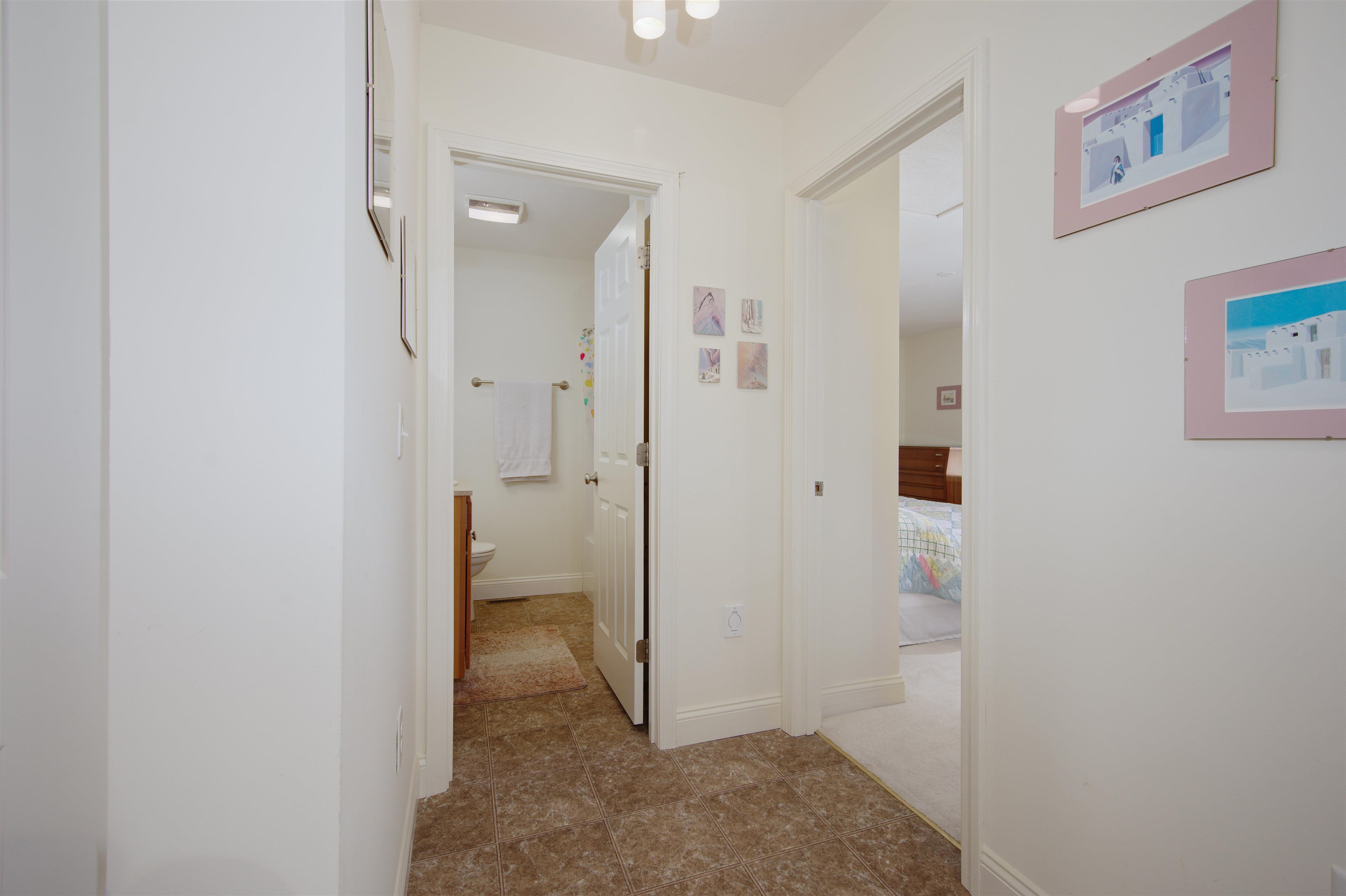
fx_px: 579
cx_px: 673
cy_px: 448
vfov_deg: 75.5
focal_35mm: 16
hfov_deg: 98.6
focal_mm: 15.5
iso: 320
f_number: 7.1
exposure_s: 1/5
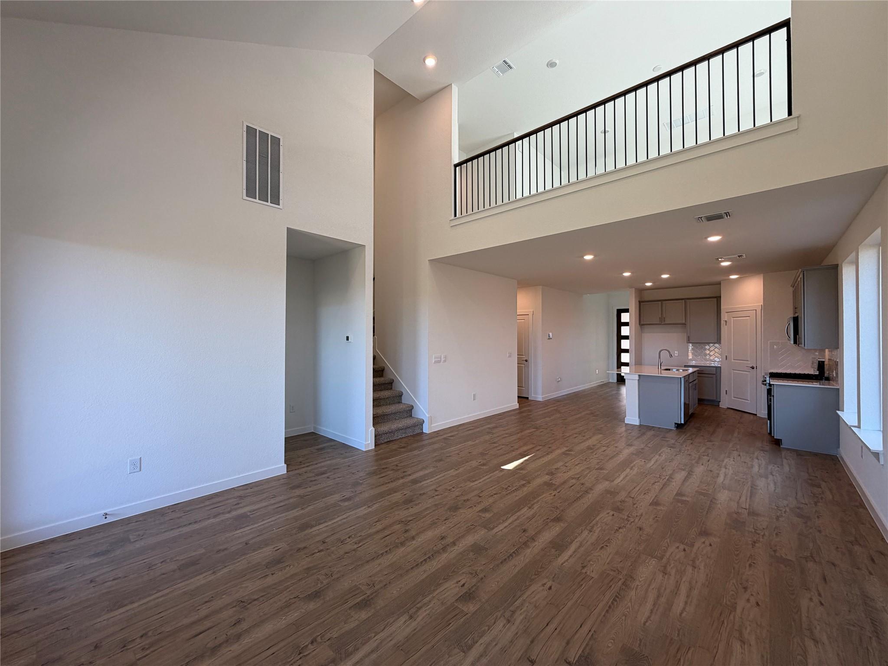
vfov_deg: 85.7
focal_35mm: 14
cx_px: 444
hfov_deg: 102.1
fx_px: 359
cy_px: 333
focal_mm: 2.22
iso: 80
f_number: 2.2
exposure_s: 1/120
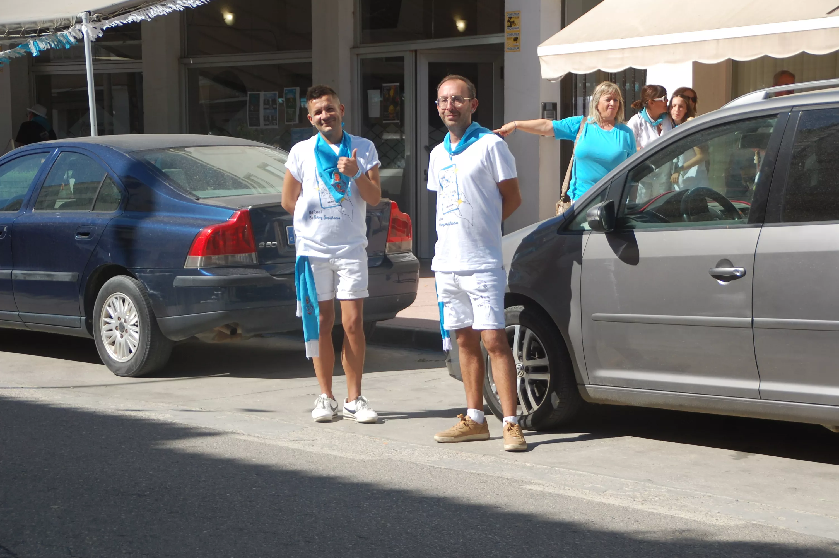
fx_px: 2165
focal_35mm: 93
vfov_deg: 14.7
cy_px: 279
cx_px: 420
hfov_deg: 21.9
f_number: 7.1
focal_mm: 62
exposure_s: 1/800
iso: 200
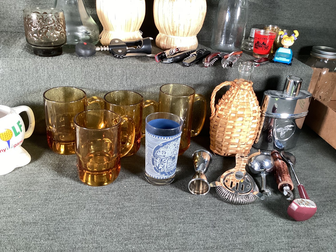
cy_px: 126
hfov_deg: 58.3
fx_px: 301
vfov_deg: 45.4
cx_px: 168
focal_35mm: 31
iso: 125
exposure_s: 1/50
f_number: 2.4
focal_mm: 3.3
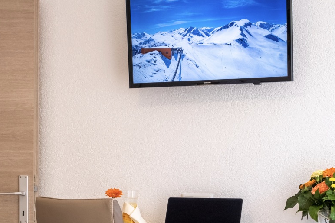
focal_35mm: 68
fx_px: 633
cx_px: 177
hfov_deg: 29.6
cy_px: 187
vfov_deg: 19.8
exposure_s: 1/50
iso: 640
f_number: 10
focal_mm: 23.3
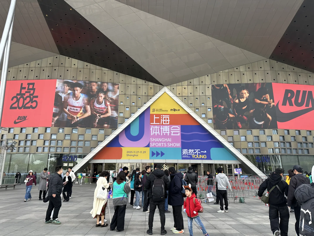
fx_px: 218
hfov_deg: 71.6
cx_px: 157
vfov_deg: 56.8
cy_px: 118
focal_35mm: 24
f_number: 1.78
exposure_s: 1/704
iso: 80
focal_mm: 6.86
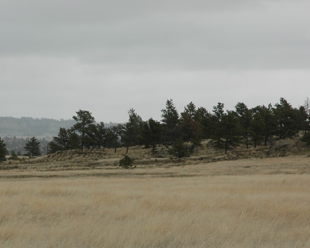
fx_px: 1606
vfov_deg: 8.8
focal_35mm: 175
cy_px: 177
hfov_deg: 11.0
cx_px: 96
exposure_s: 1/250
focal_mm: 70
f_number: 8
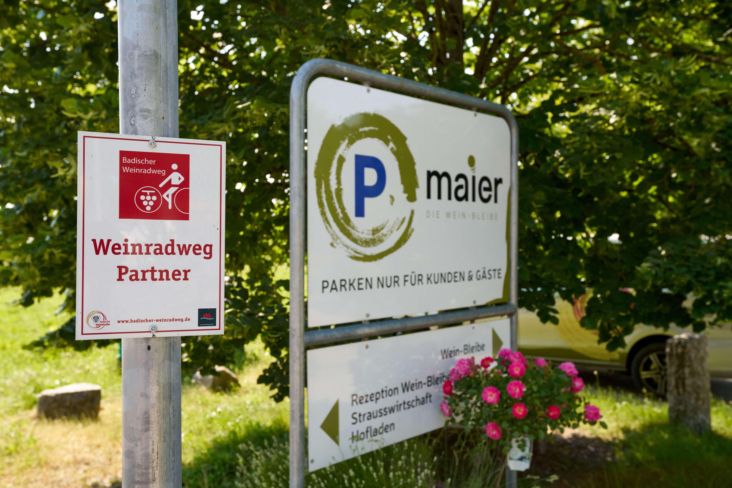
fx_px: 712
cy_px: 244
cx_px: 366
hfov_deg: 54.4
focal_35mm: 35
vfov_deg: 37.9
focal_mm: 35
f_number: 7.1
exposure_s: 1/400
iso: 400
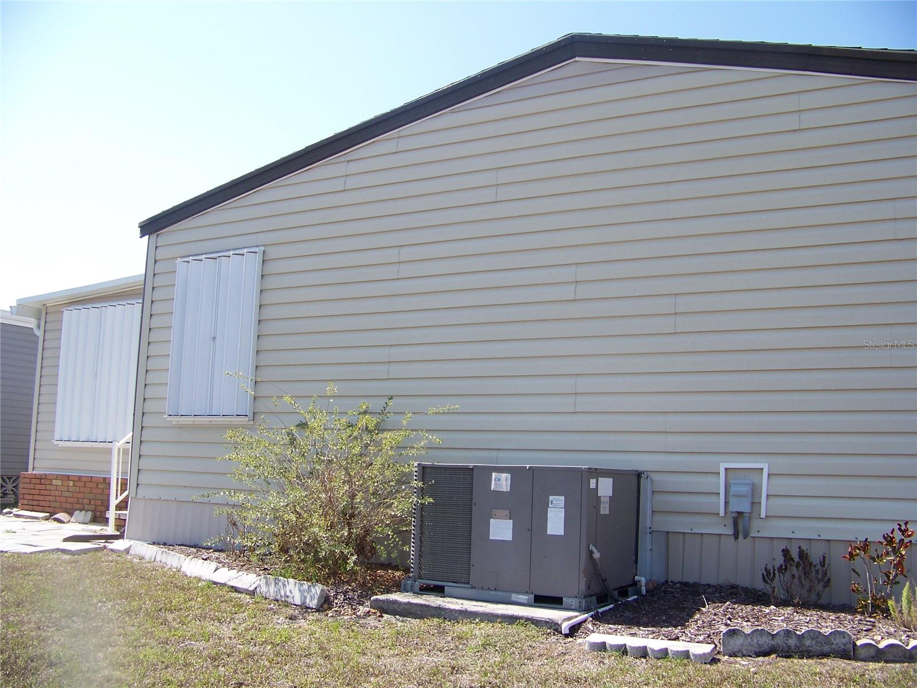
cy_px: 344
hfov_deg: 51.4
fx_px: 954
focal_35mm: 36
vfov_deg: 39.7
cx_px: 458
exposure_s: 1/640
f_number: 2.8
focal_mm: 5.85
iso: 64
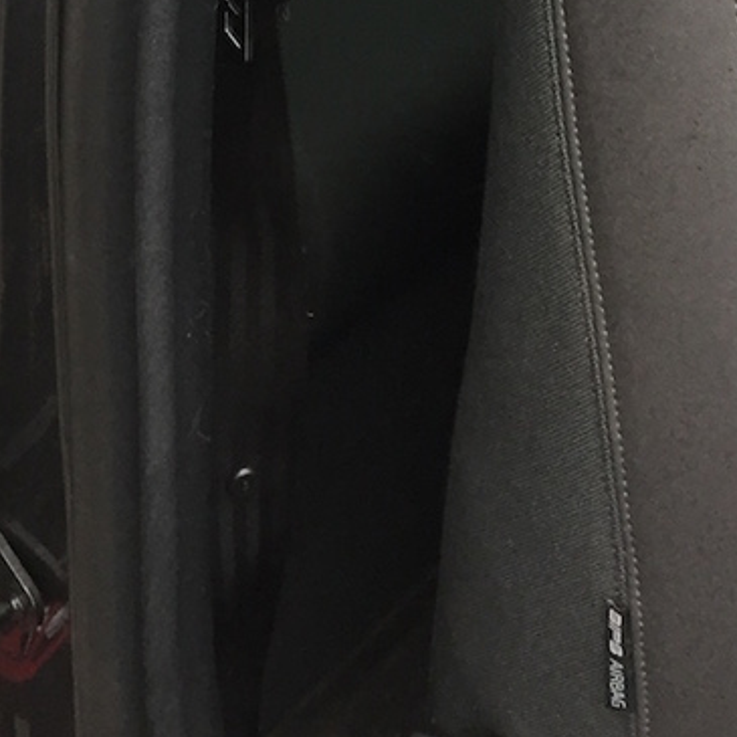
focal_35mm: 90
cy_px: -384
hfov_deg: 19.3
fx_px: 2168
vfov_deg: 17.3
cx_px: 355
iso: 64
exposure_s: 1/33
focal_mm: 4.15
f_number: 2.2
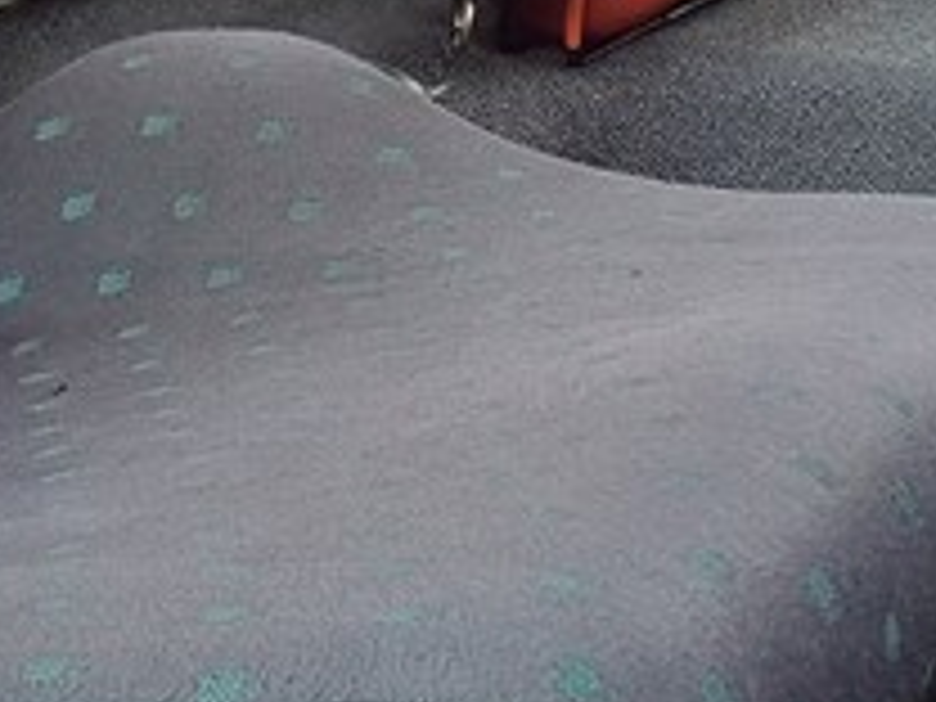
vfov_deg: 10.7
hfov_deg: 16.0
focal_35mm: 123
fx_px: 3326
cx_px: 270
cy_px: -819
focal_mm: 4.65
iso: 50
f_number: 1.8
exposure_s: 1/169
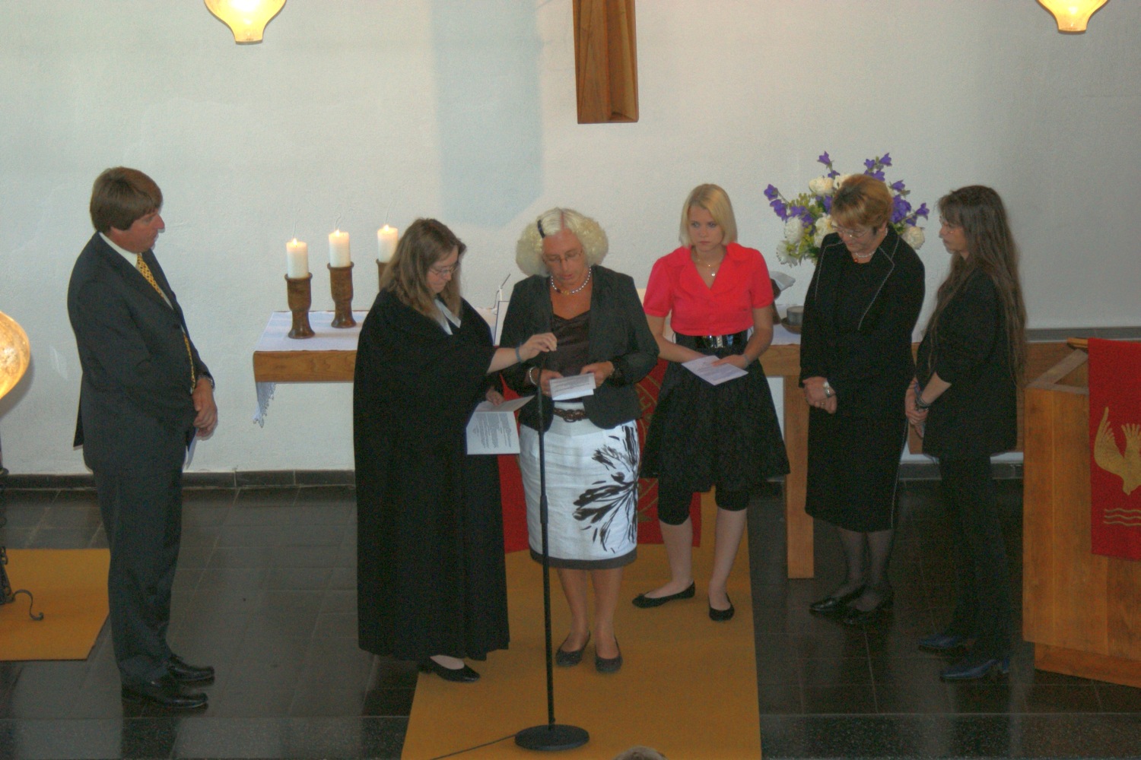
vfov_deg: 15.2
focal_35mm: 90
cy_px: 380
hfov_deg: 22.6
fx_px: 2852
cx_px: 570
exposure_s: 1/100
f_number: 5.6
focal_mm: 60
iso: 400
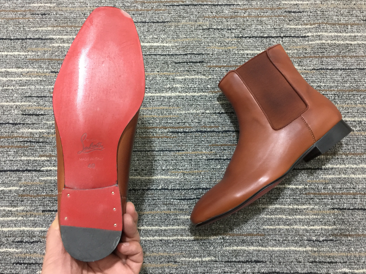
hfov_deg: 58.3
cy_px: 142
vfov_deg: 45.4
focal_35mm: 31
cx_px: 188
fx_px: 328
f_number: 2.2
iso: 125
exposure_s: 1/17
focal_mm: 4.15
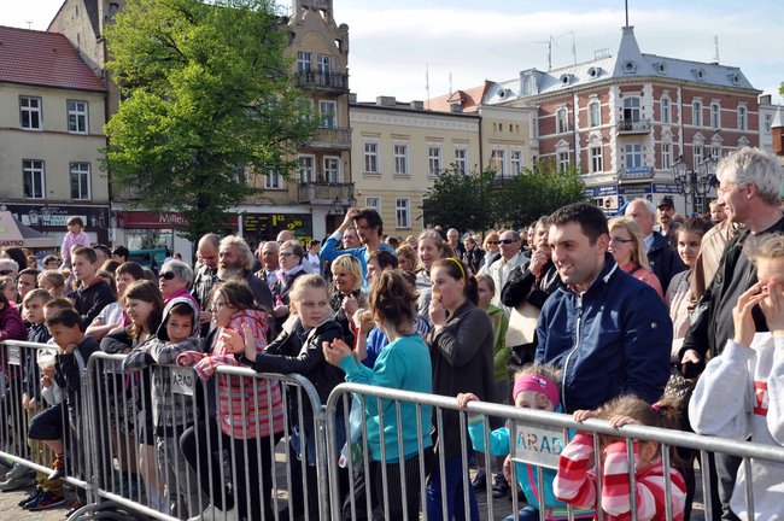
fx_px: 1044
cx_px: 392
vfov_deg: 28.0
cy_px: 260
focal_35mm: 48
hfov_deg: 41.2
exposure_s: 1/160
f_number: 14
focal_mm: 32
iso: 250
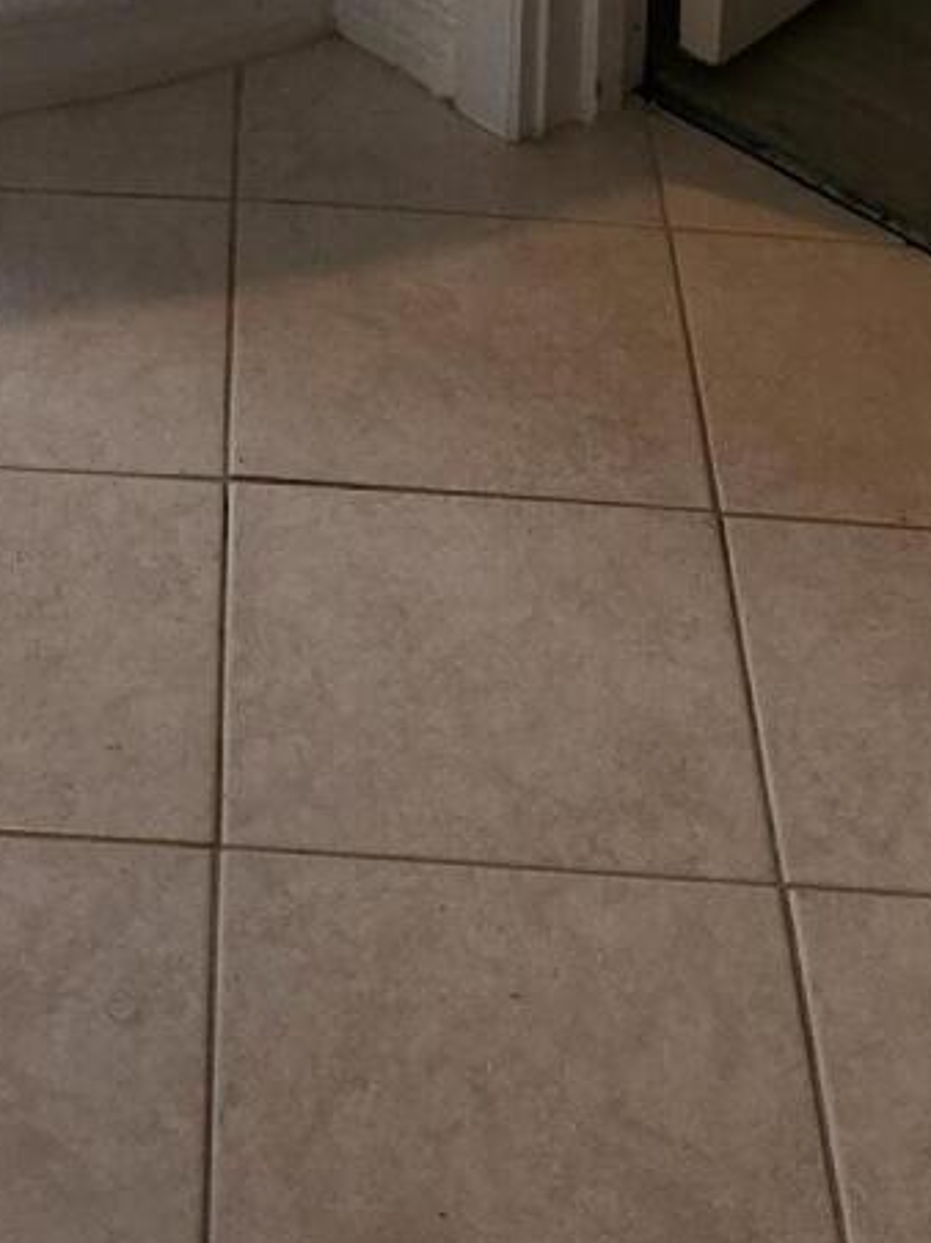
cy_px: -1455
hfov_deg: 14.3
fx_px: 3659
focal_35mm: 102
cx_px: 41
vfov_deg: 14.7
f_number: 1.8
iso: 64
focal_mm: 5.4
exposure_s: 1/120
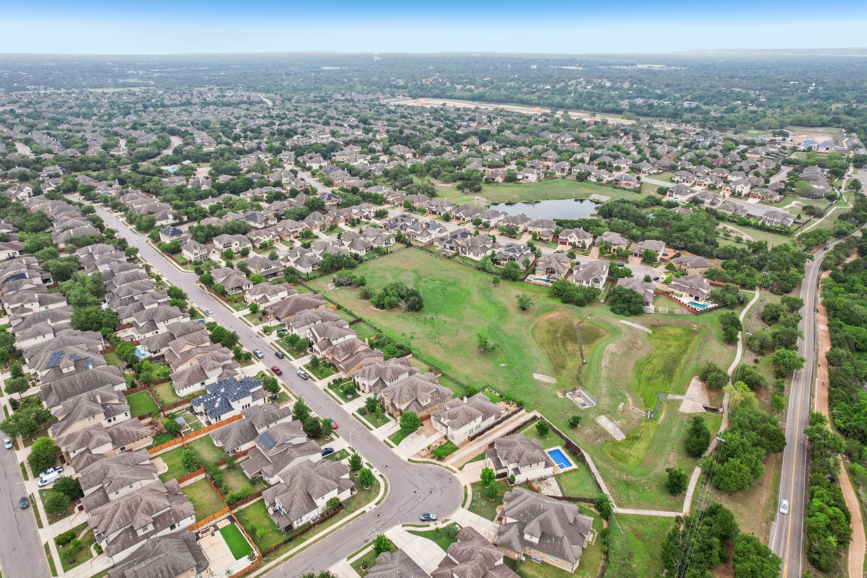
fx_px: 530
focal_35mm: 22
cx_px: 434
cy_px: 289
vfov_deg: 57.2
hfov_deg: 78.6
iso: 100
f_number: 2.8
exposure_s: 1/1000
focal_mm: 8.4
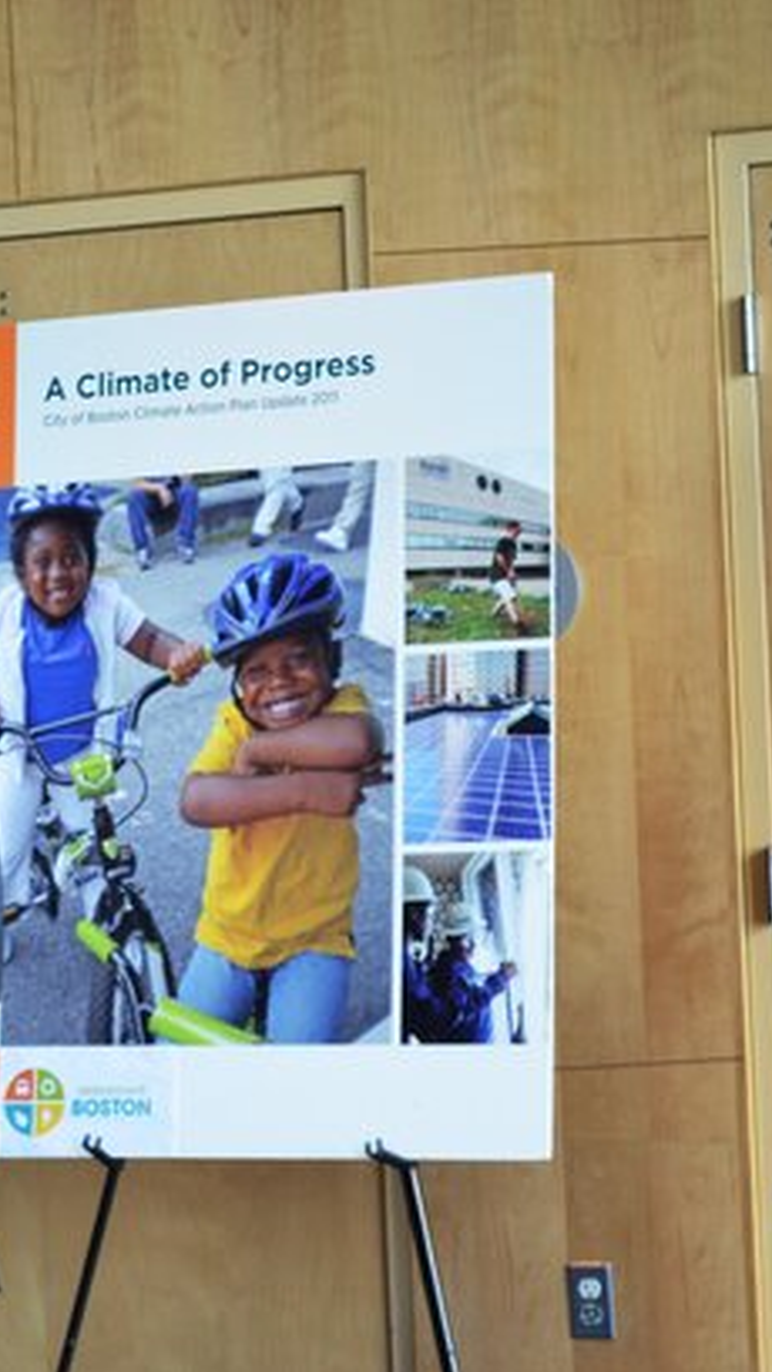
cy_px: 686
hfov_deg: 9.2
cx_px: 3
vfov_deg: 16.4
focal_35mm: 131
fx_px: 4761
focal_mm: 55
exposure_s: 1/50
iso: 800
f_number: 5.6
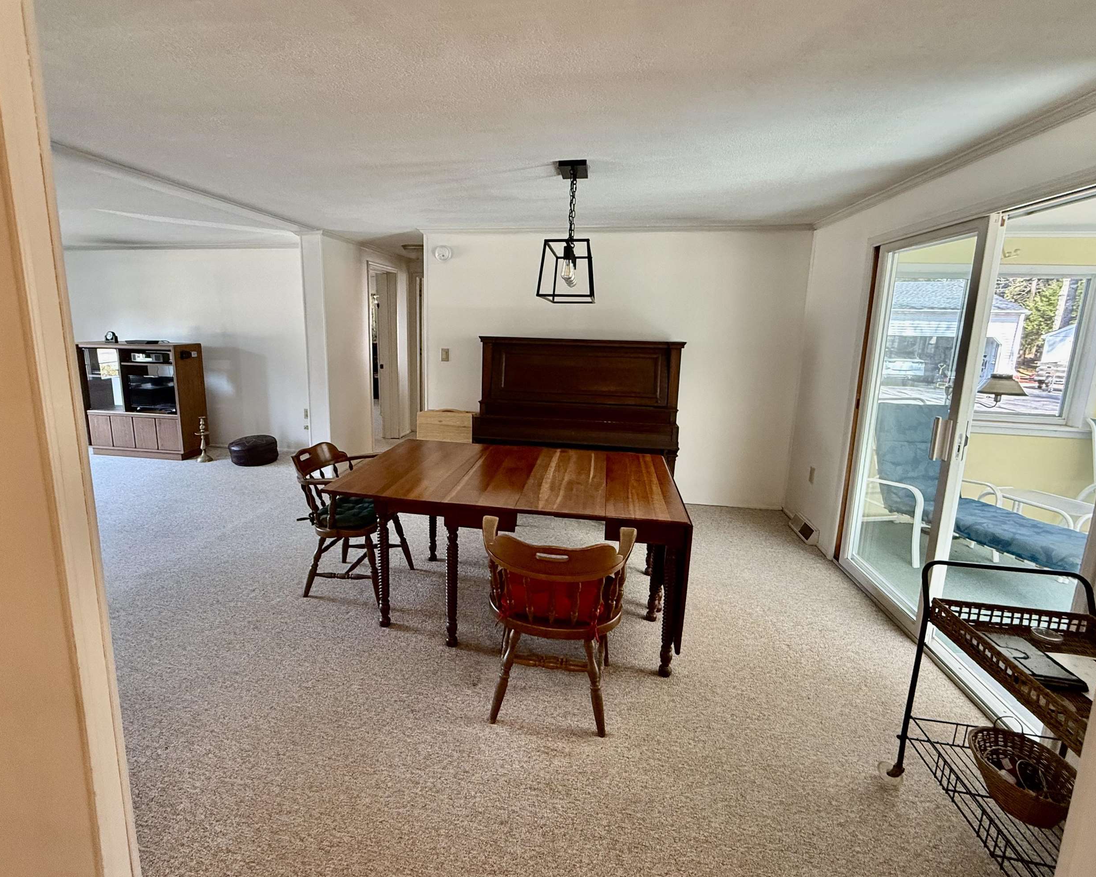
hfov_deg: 89.4
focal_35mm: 17
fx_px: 552
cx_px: 502
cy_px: 418
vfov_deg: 76.9
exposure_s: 1/120
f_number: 2.2
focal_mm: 2.22
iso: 320
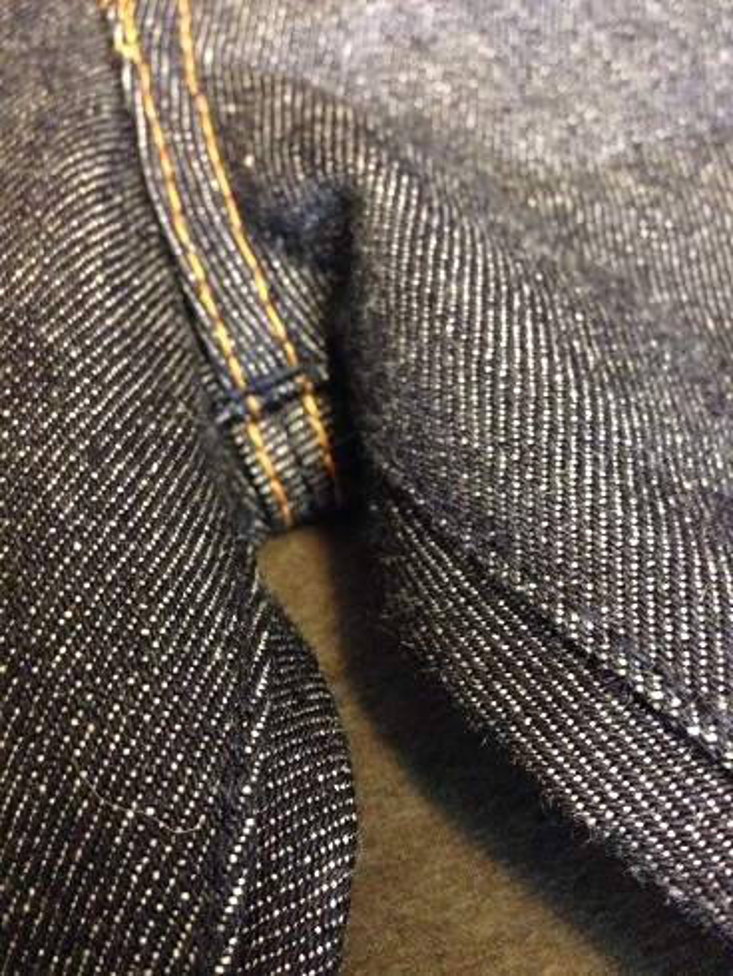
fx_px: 931
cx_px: 366
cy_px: 488
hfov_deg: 43.0
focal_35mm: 33
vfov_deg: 55.3
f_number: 2.4
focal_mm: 4.12
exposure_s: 1/15
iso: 800
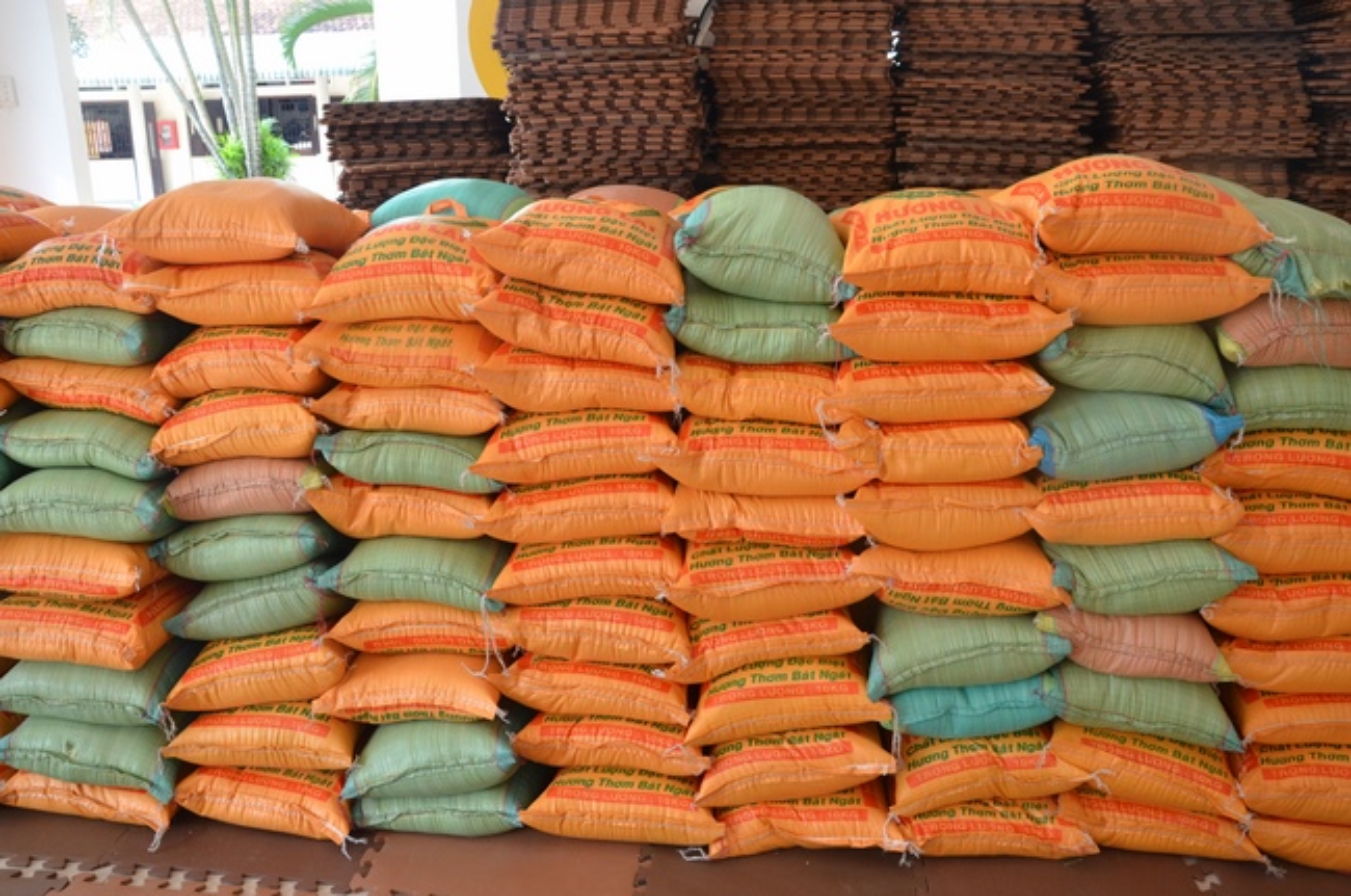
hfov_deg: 67.5
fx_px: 1011
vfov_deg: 47.8
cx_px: 676
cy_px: 448
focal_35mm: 27
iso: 1000
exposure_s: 1/160
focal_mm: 18
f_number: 6.3
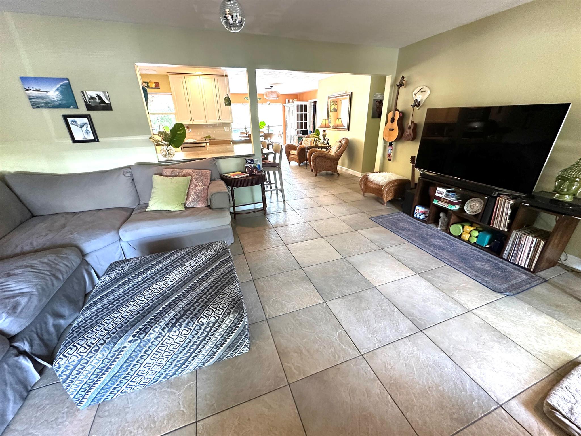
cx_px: 290
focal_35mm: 14
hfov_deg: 102.1
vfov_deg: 85.7
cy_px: 218
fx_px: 235
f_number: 2.2
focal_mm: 2.22
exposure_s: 1/60
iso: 500
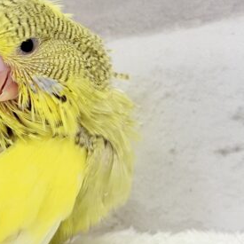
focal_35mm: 107
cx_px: -19
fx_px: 853
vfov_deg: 16.3
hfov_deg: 15.9
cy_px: 113
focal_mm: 5.96
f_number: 1.6
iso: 32
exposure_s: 1/50
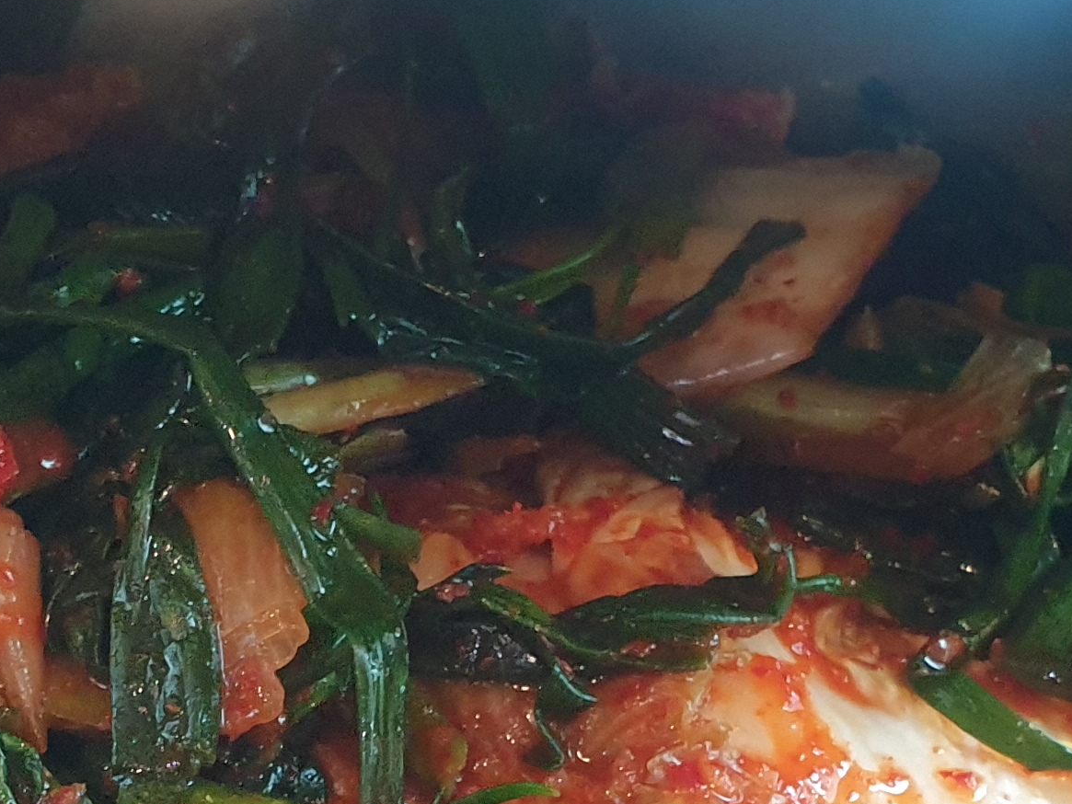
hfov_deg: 21.3
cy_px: 906
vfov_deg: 15.9
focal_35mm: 90
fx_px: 2787
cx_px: 89
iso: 400
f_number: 2.4
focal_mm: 4.3
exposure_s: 1/60
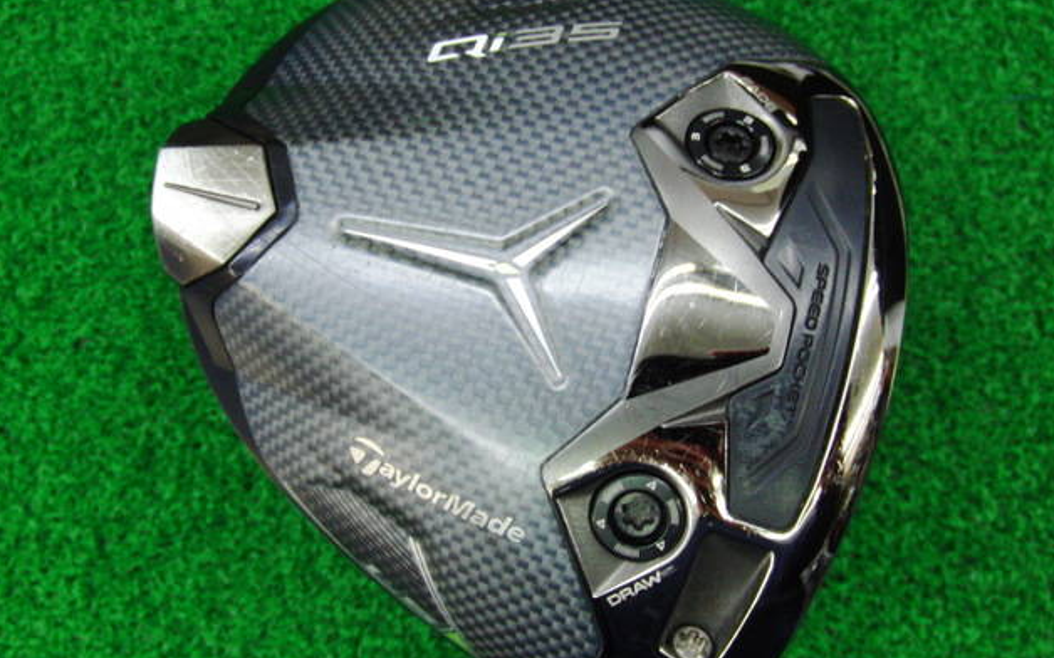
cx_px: 529
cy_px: 316
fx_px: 1149
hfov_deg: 49.3
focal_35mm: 40
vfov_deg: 32.0
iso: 400
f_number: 3.6
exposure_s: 1/50
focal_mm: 6.42
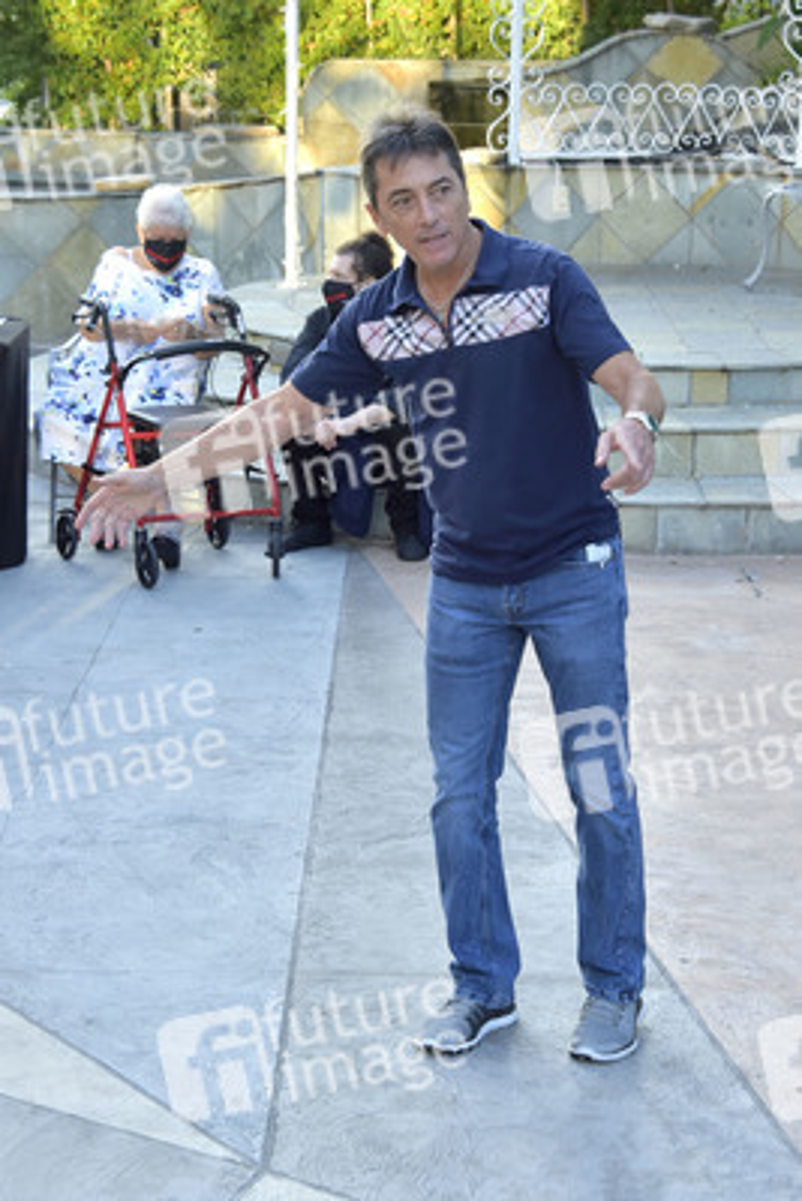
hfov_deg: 18.9
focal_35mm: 72
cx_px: 401
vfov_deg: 28.1
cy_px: 600
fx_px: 2404
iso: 500
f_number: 7.1
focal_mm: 72
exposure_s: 1/250
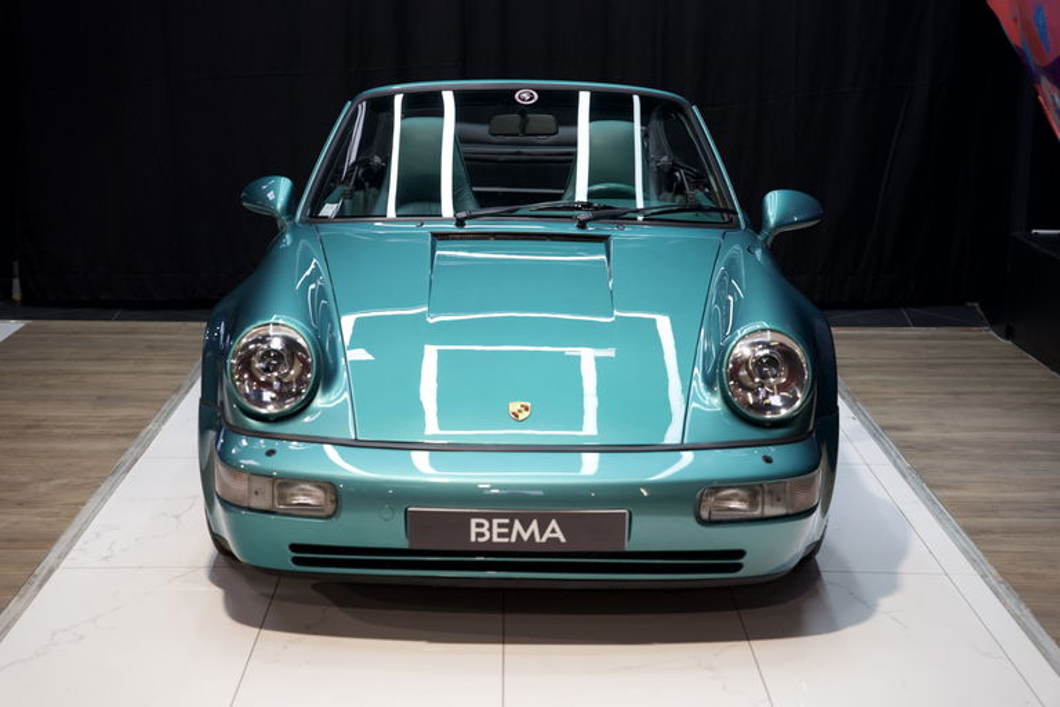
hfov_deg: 28.8
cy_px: 354
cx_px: 530
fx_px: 2061
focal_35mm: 70
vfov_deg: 19.5
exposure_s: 1/80
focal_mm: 70
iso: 640
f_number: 2.8
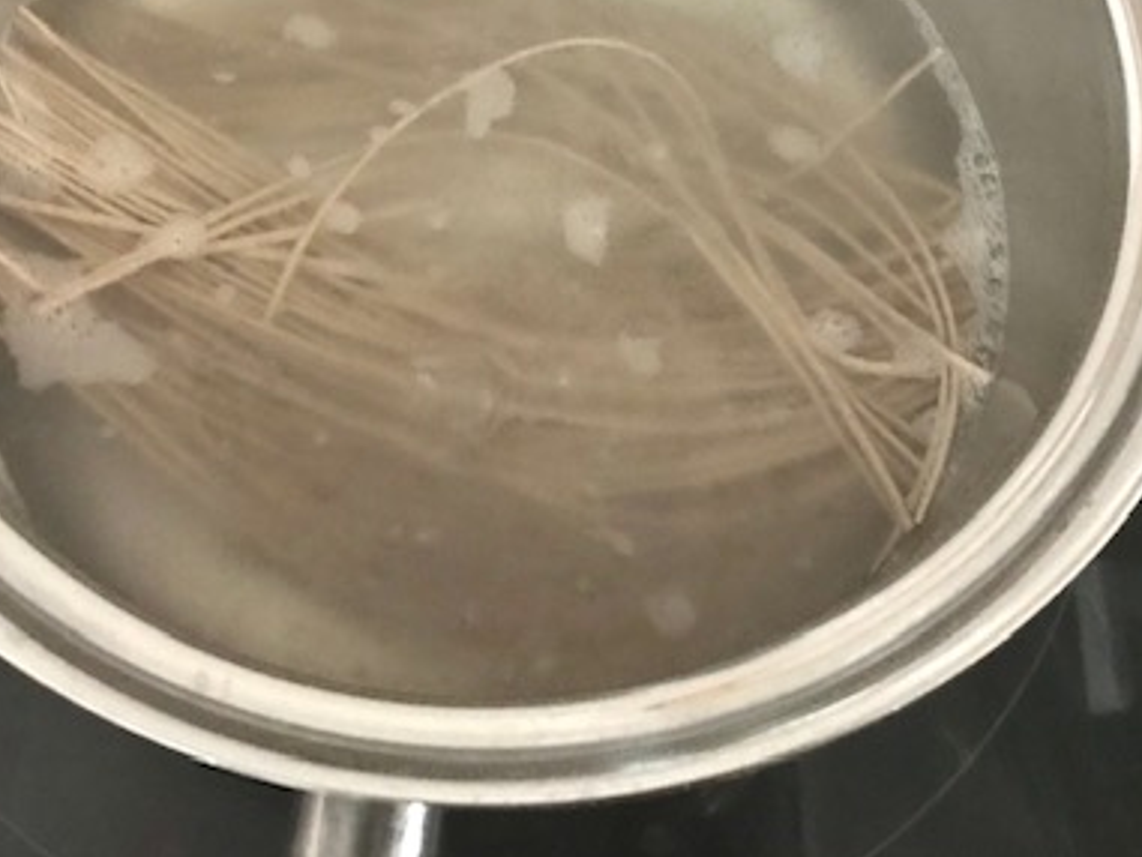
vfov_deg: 30.0
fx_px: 1551
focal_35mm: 47
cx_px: 432
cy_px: 150
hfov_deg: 40.2
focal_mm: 3.99
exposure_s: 1/5
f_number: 1.8
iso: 100
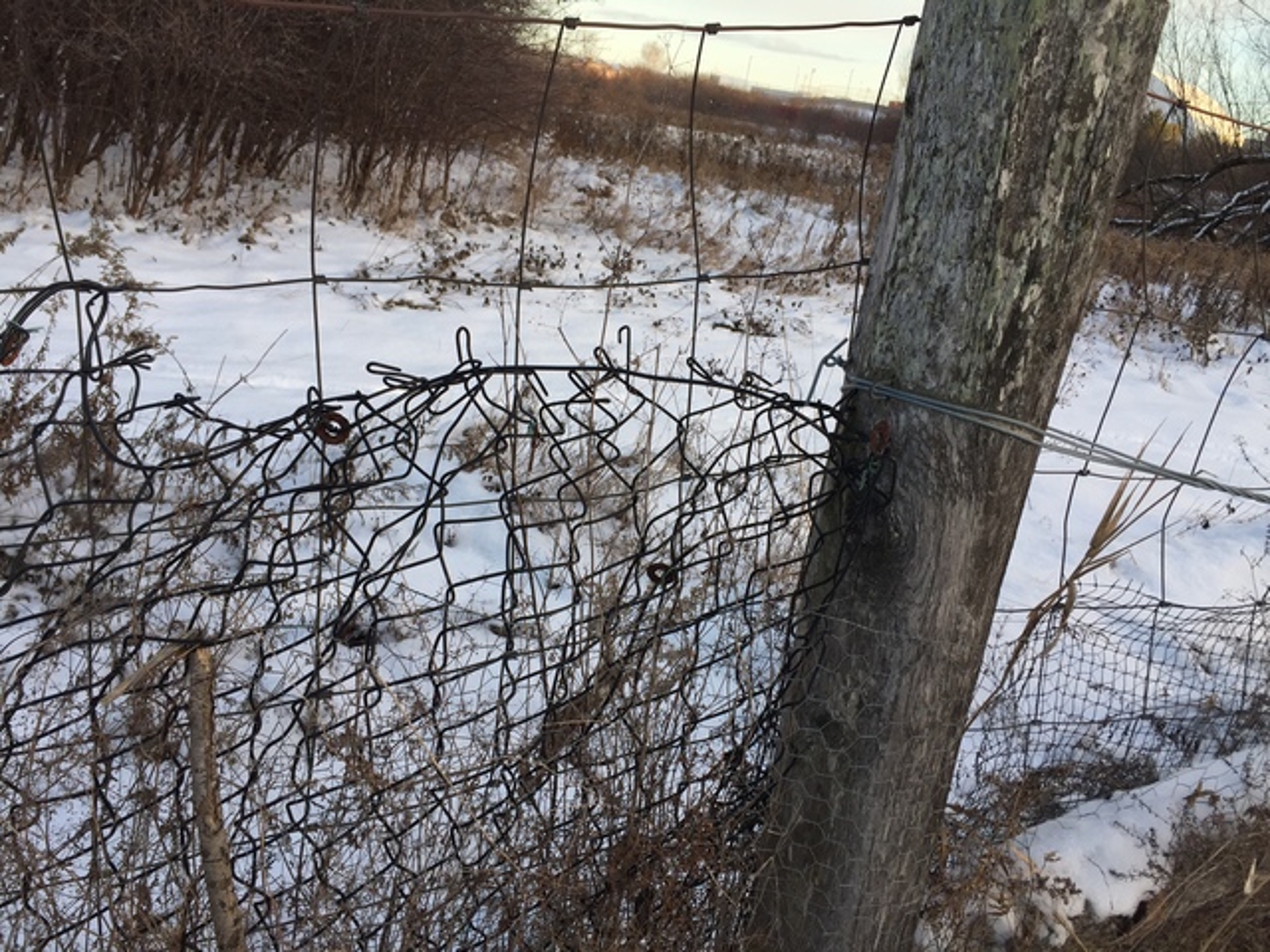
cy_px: 476
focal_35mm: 29
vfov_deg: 48.2
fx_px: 1064
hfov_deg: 61.7
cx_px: 635
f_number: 2.2
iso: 32
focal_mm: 4.15
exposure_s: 1/370
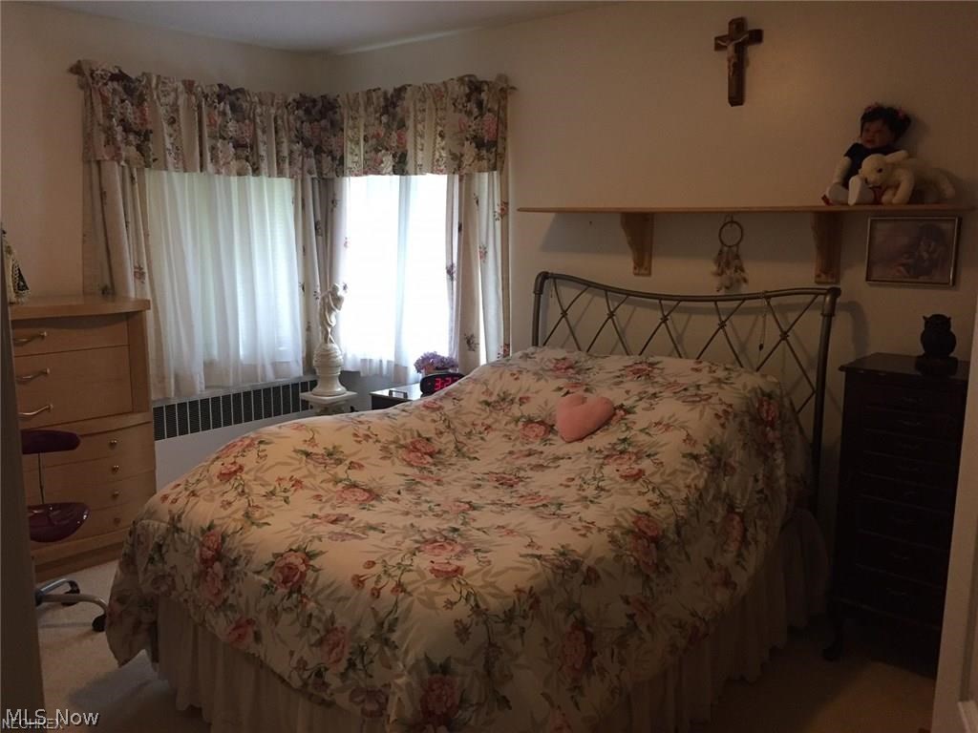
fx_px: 819
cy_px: 366
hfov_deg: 61.7
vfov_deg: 48.2
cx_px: 489
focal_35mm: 29
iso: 160
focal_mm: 4.15
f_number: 2.2
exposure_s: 1/30
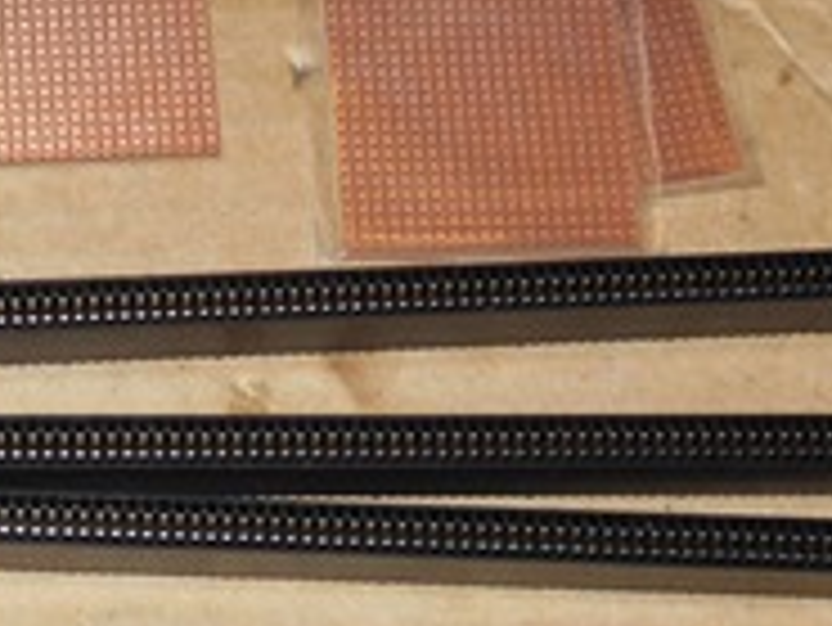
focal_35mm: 121
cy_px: 279
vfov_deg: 12.3
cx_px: -67
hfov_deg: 15.8
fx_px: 2910
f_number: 4
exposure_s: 1/60
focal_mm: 8.9
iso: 200
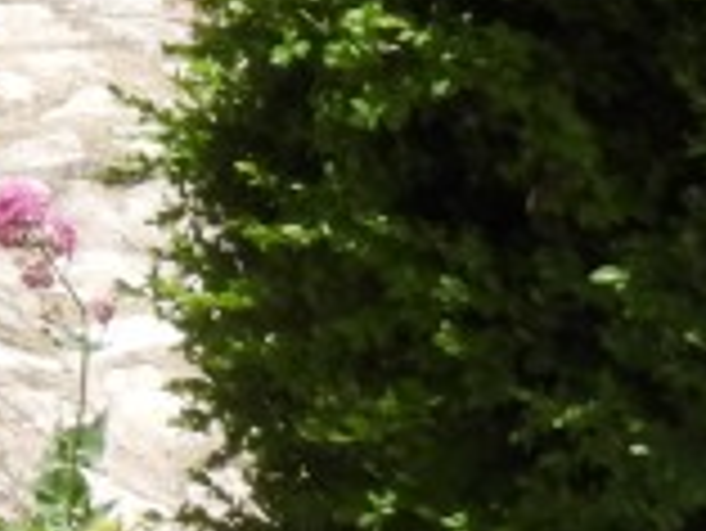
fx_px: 2490
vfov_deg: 10.9
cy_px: -594
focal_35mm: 122
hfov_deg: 13.4
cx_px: -787
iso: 400
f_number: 8
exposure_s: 1/800
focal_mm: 4.3
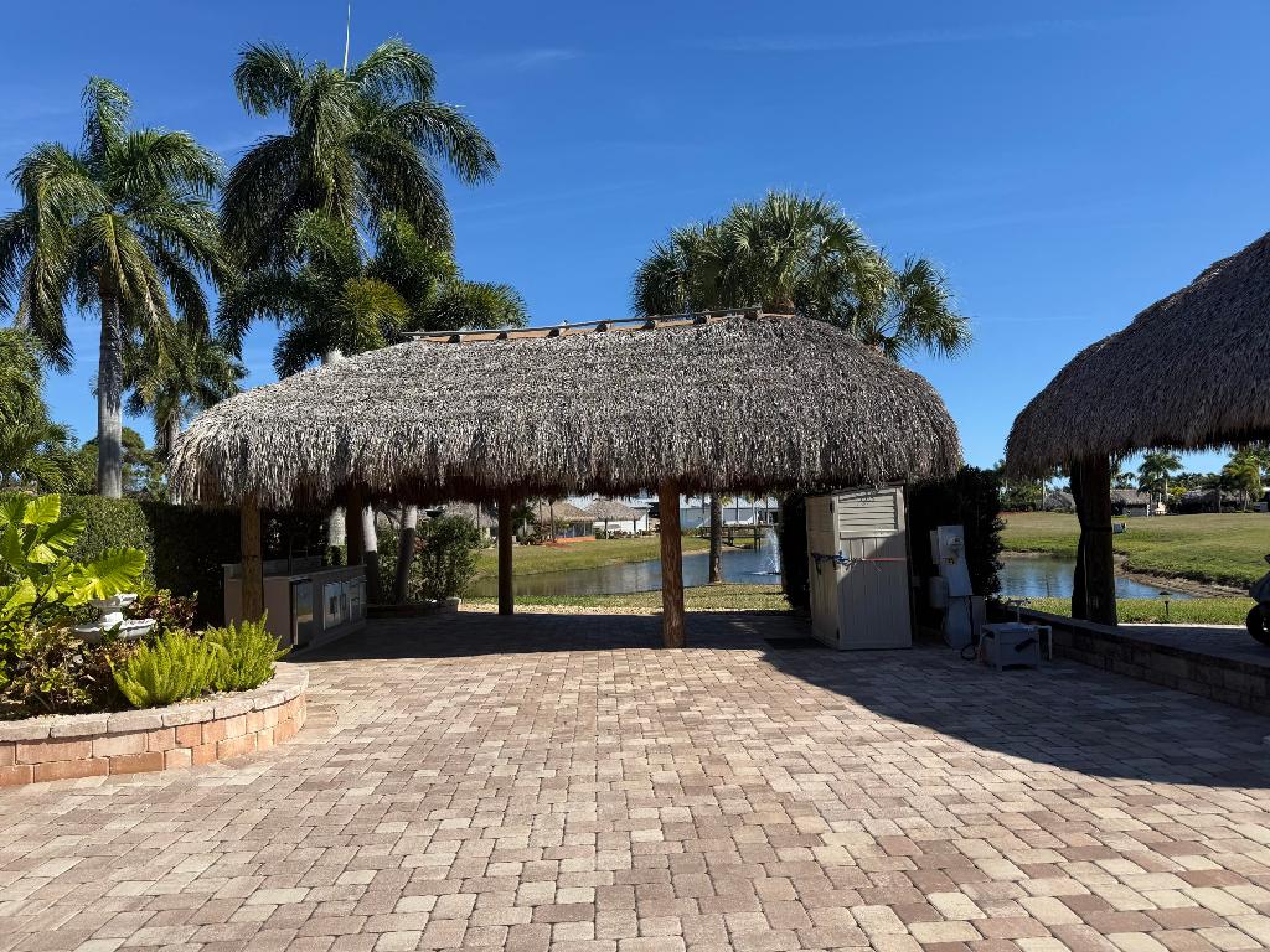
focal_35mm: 24
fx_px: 881
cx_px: 635
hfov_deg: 71.6
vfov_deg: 56.8
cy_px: 476
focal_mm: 6.76
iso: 80
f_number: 1.78
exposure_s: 1/4975
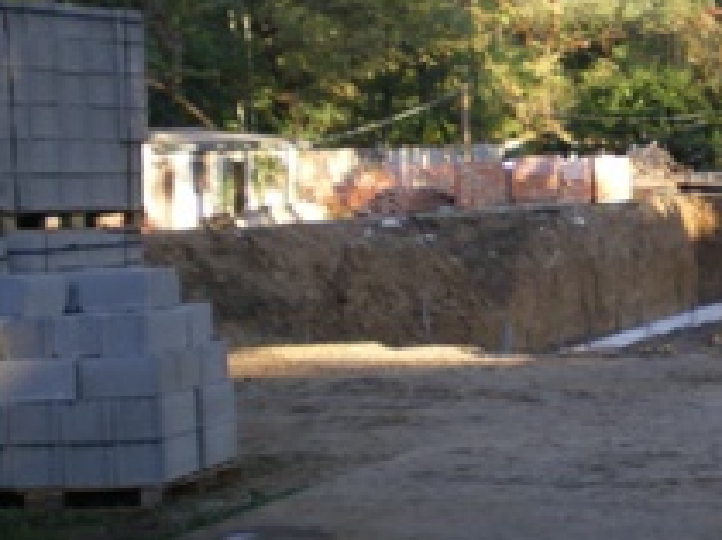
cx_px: 760
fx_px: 1958
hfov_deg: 20.1
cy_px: 110
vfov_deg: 15.6
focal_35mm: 94
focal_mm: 7.4
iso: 64
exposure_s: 1/80
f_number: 3.5
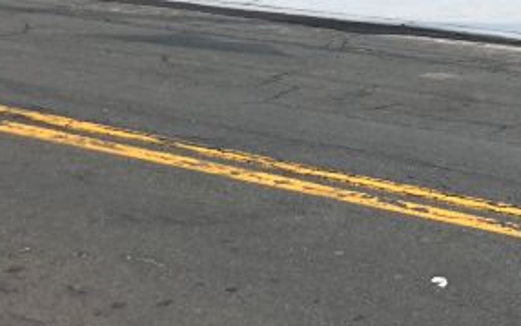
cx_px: 536
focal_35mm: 83
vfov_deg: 14.5
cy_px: -182
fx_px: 1179
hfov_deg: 23.7
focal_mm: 4
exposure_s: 1/906
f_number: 1.8
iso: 20
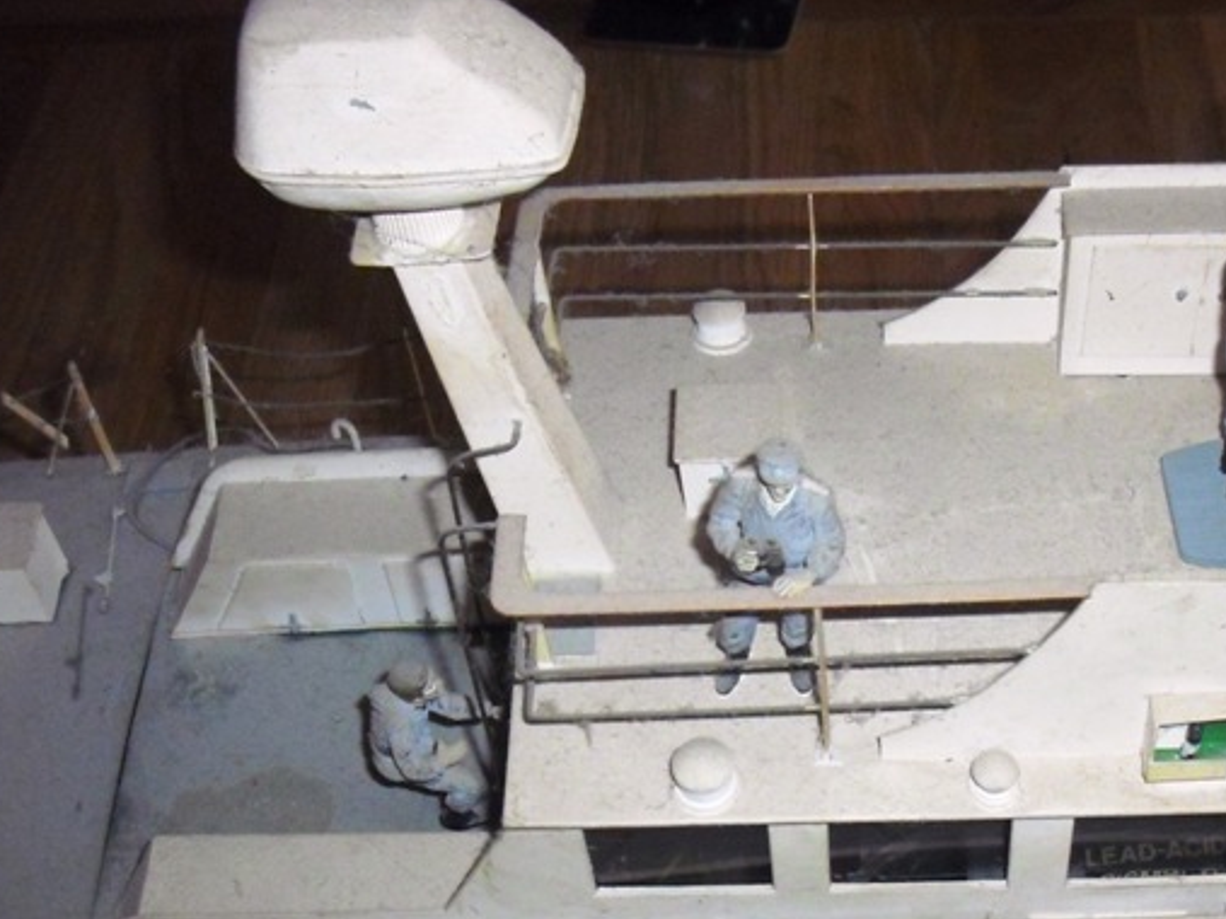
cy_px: 718
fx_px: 2125
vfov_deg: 24.1
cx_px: 854
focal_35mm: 60
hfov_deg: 31.8
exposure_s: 1/60
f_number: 2.8
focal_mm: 6.2
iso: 450
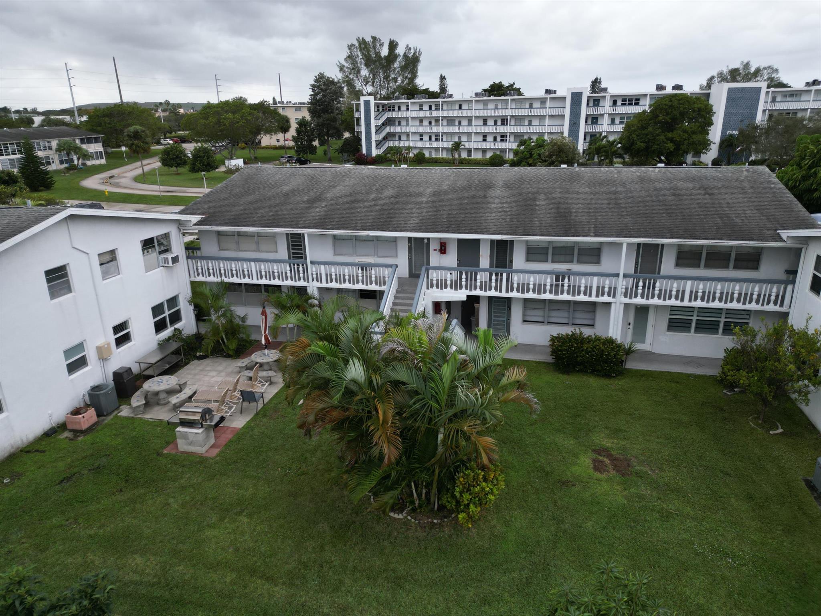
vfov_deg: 56.8
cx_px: 410
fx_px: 569
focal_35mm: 24
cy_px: 308
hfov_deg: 71.6
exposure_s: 1/800
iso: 110
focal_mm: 6.72
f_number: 1.7
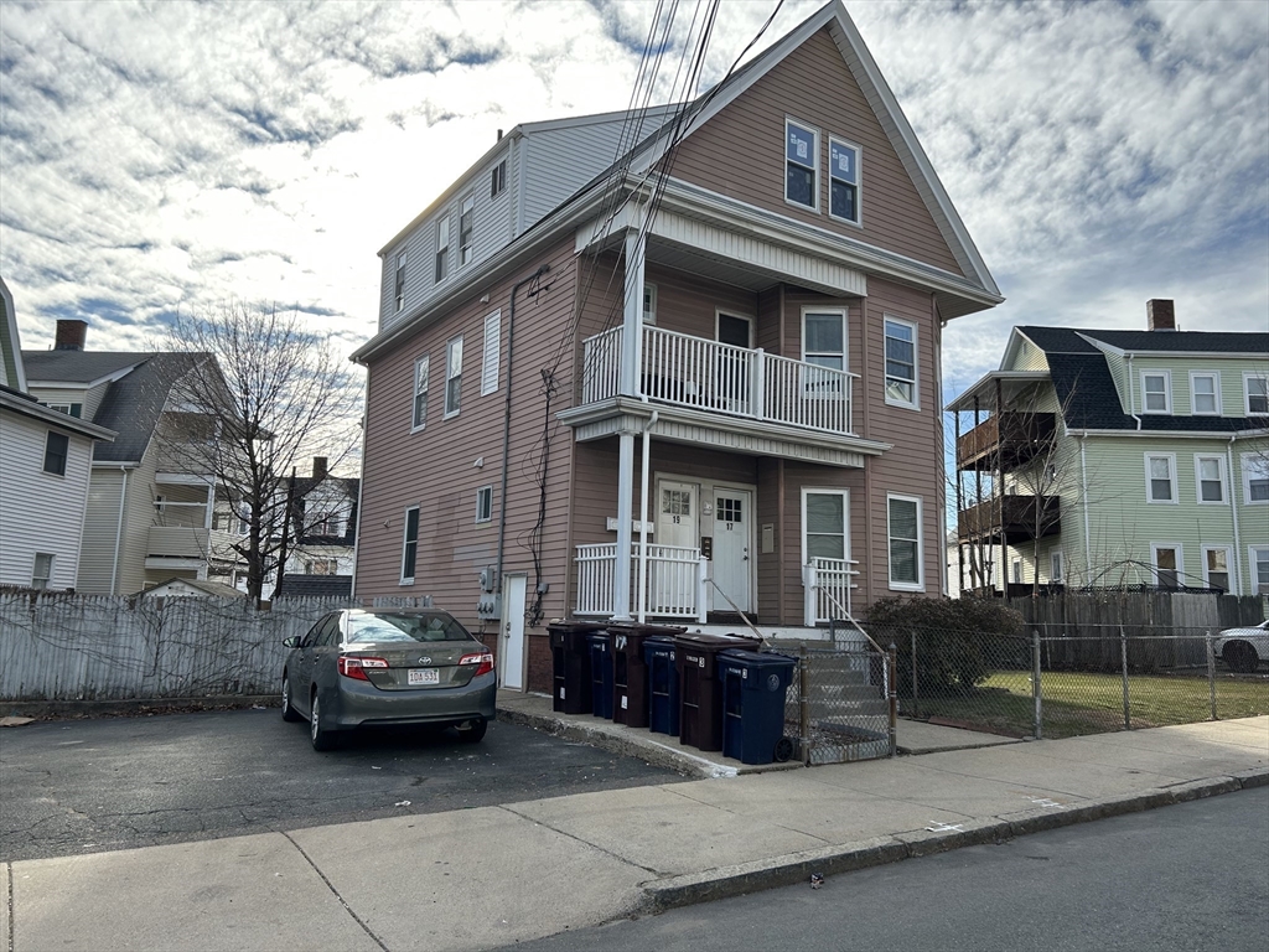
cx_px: 634
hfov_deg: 67.3
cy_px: 476
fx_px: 953
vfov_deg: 53.1
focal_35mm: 26
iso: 50
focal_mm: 5.7
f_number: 1.5
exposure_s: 1/2457
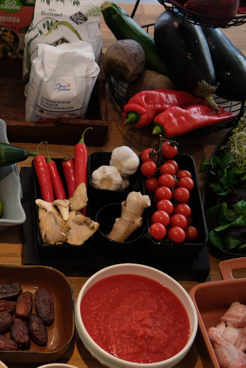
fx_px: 953
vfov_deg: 21.9
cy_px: 189
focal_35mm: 93
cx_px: -67
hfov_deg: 14.2
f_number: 2.5
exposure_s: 1/420
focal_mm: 35
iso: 400
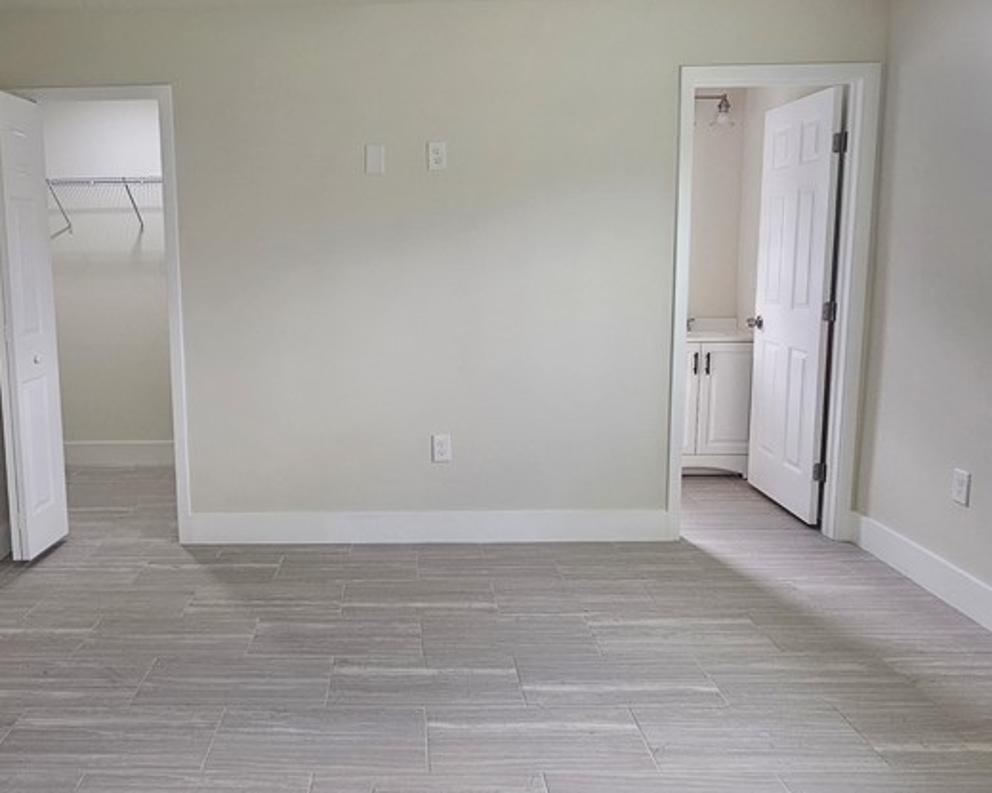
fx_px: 734
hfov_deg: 67.2
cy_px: 349
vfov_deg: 56.6
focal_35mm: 25
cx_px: 382
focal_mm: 2.2
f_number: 2.2
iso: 125
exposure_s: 1/60
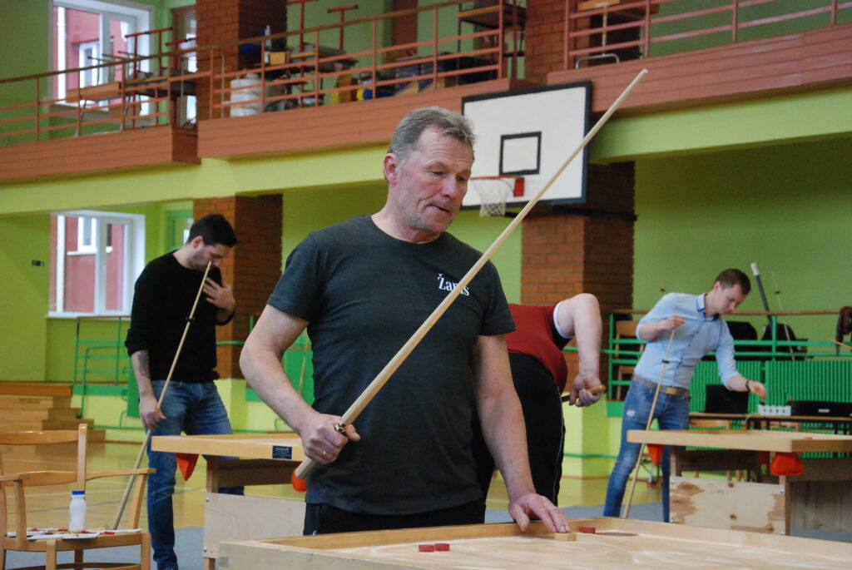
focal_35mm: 78
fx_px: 1848
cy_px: 285
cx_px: 426
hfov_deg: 26.0
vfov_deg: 17.5
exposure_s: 1/100
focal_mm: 52
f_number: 5
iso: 1600
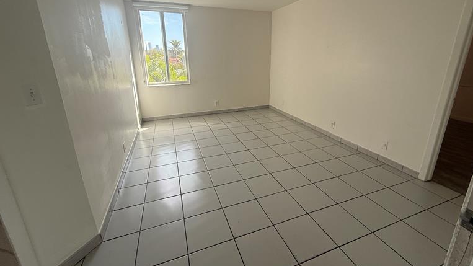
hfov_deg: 99.4
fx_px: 201
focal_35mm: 16
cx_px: 243
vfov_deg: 66.7
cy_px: 112
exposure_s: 1/119
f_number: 2.2
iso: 64
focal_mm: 2.22
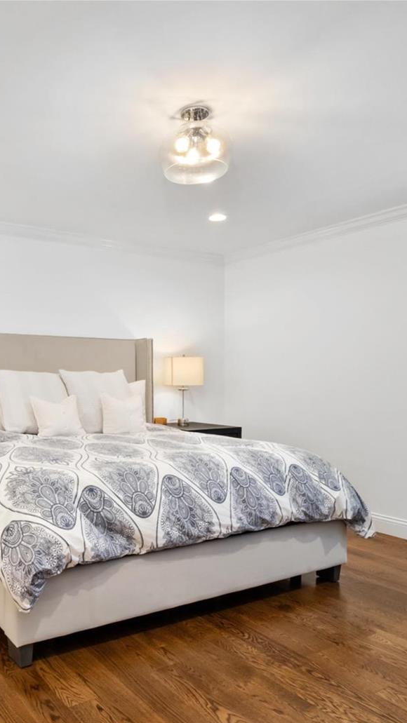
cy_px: 373
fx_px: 499
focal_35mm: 26
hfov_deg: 42.5
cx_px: 84
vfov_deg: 71.9
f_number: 10
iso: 400
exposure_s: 1/30
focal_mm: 8
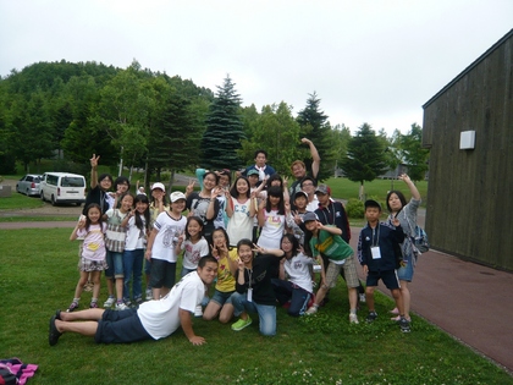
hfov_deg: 63.4
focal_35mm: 28
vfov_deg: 49.7
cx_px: 256
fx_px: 415
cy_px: 192
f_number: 2.8
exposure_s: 1/500
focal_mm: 4.6
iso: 100
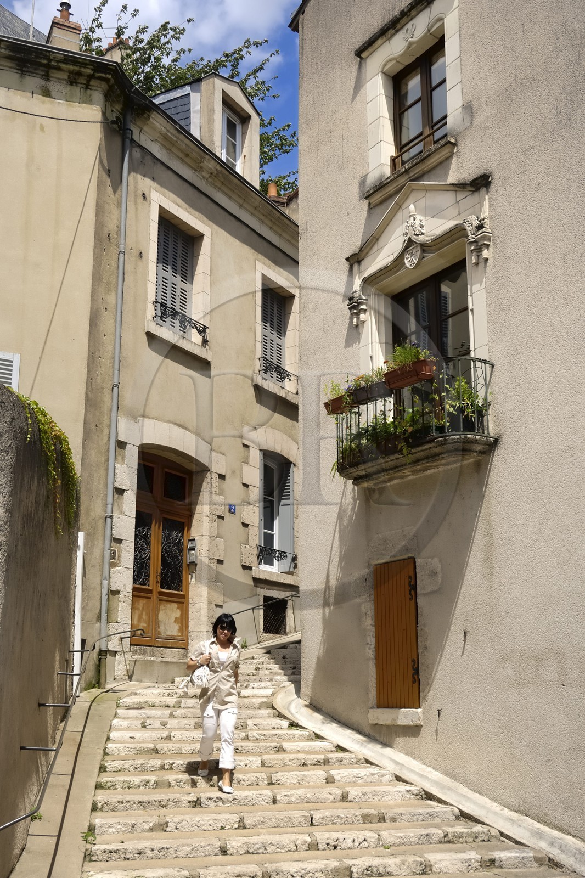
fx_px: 878
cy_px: 439
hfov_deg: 36.9
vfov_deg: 53.1
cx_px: 292
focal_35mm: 36
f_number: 11
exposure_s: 1/160
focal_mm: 24
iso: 100
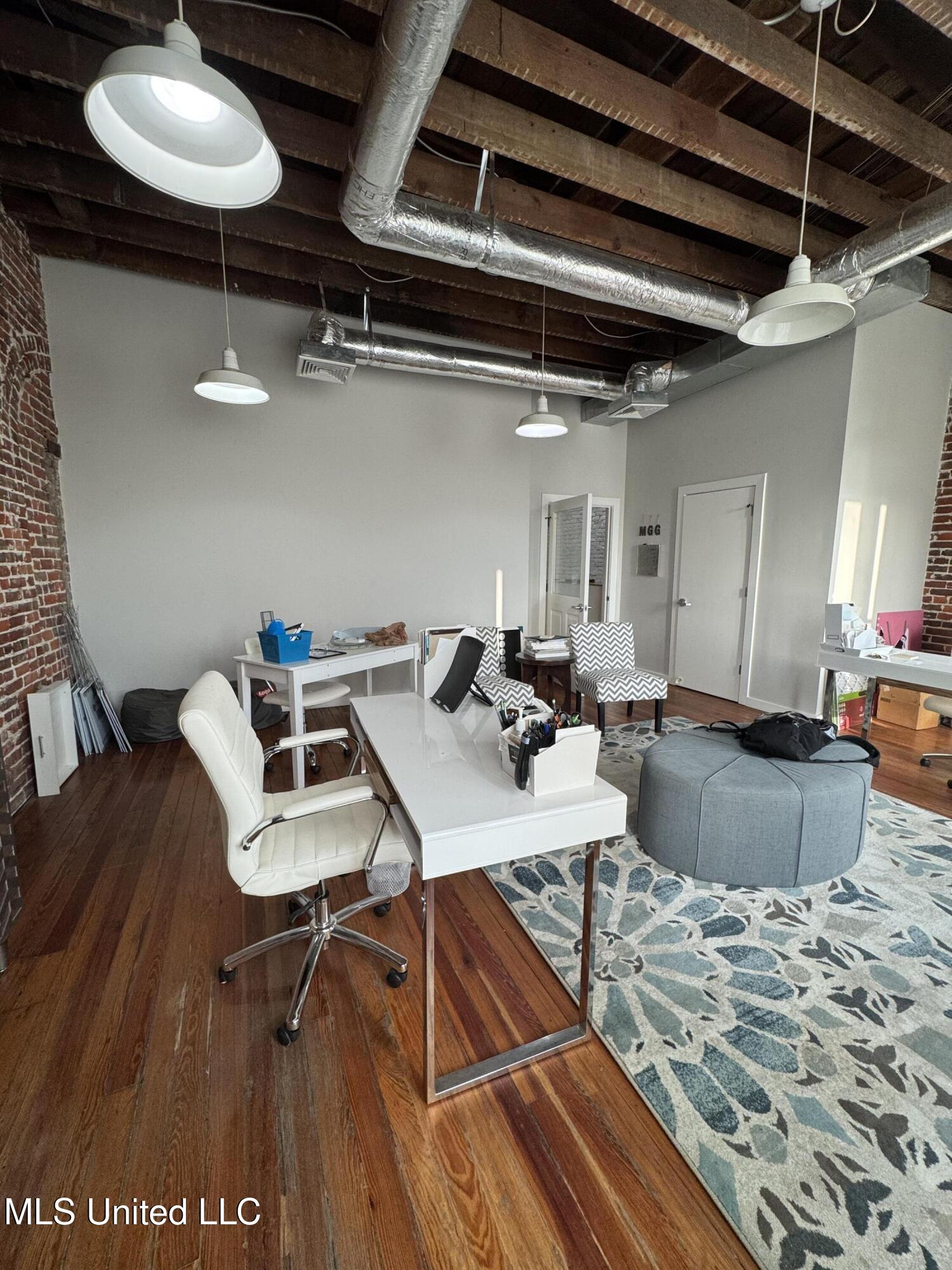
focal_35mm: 14
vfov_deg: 102.1
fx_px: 513
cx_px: 476
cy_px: 635
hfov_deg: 85.7
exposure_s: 1/120
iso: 125
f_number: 2.2
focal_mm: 2.22
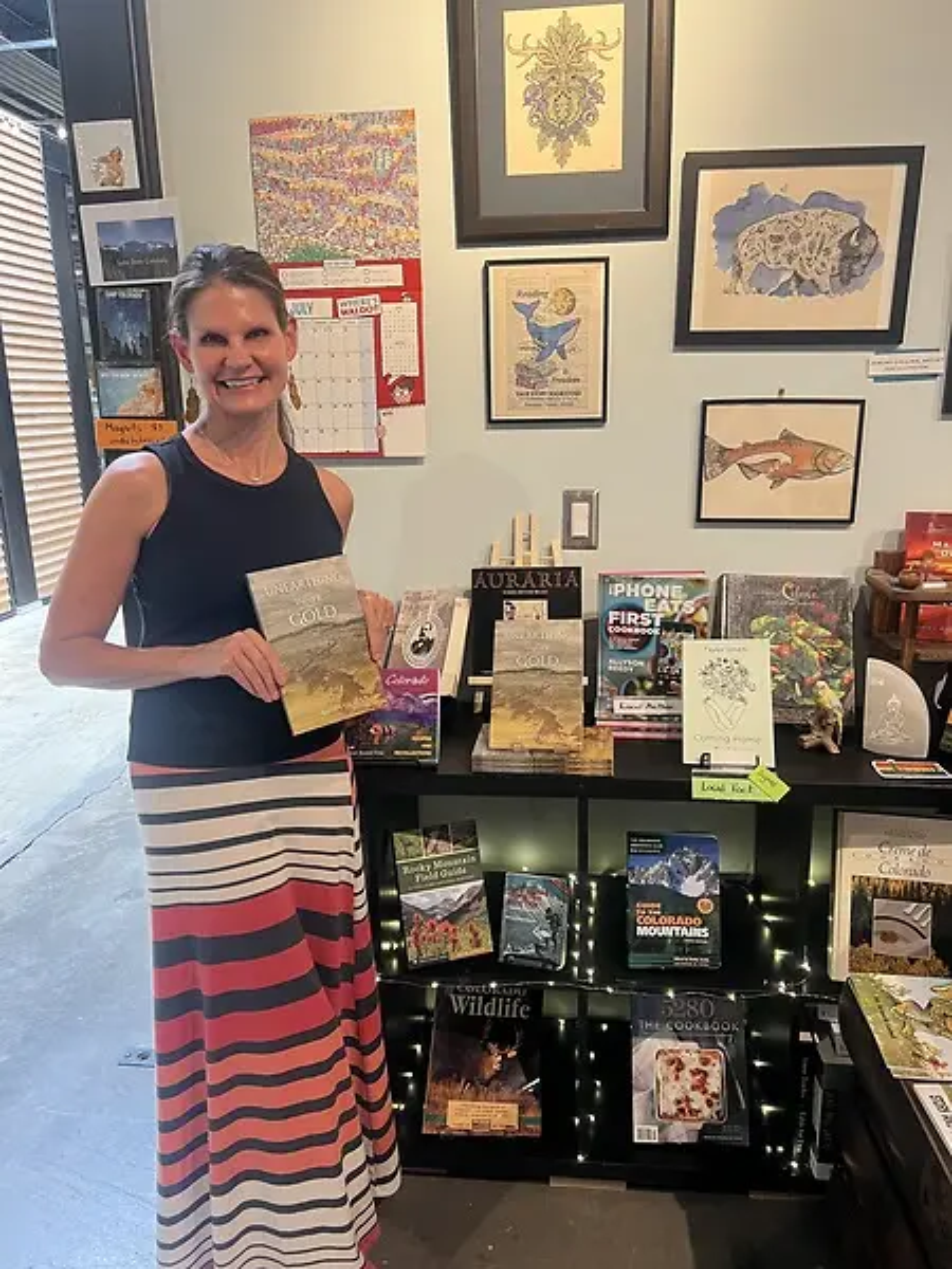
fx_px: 953
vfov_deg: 67.3
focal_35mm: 26
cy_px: 634
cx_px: 476
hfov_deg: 53.1
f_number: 1.5
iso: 160
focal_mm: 5.7
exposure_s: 1/60
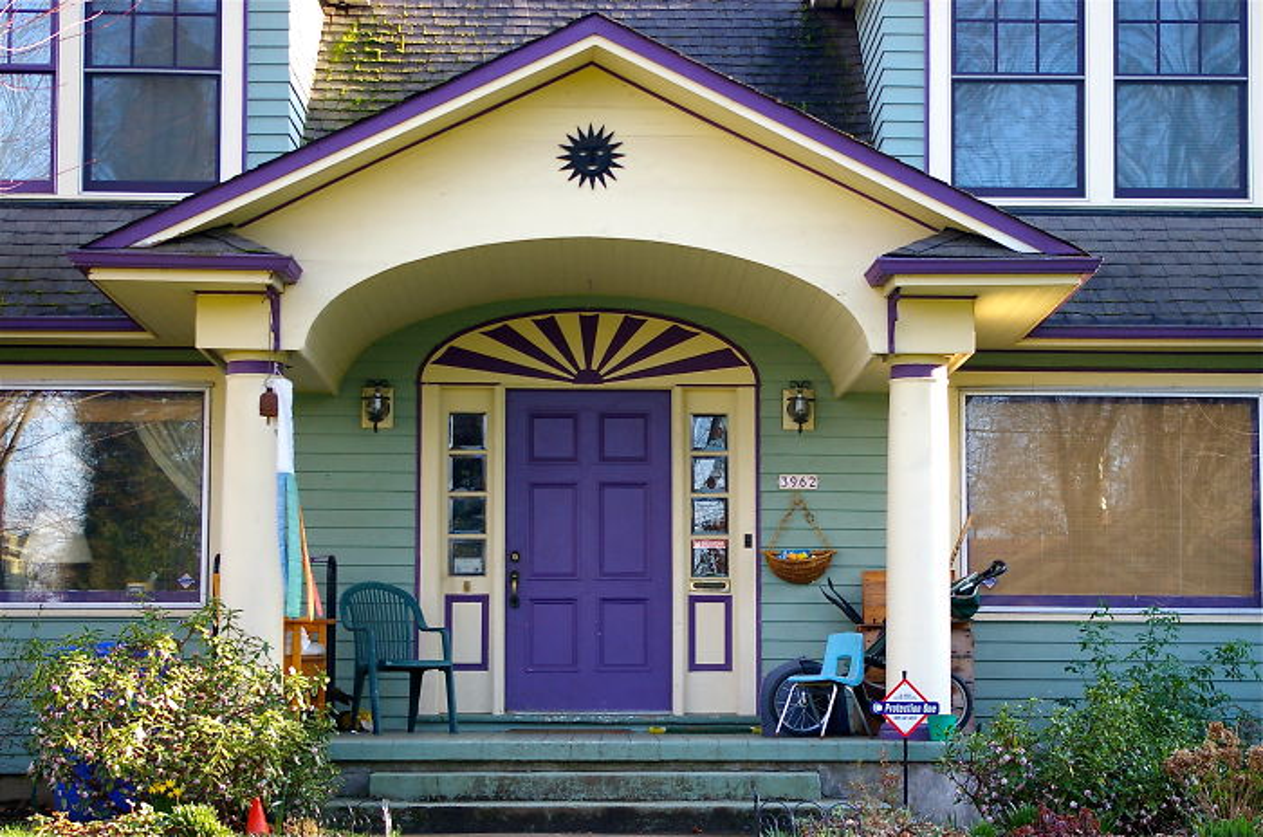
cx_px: 632
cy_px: 418
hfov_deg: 27.0
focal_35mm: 75
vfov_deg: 18.1
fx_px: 2626
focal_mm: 50
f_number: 5.6
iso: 400
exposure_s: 1/90
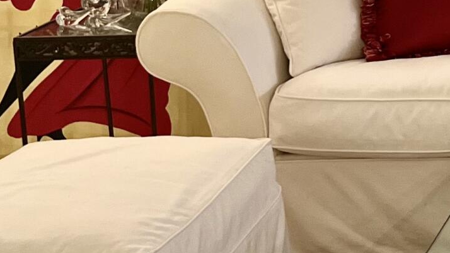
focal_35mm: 119
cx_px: 763
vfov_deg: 9.9
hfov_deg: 15.8
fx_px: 1420
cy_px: -110
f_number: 1.5
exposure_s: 1/60
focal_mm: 5.7
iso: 125
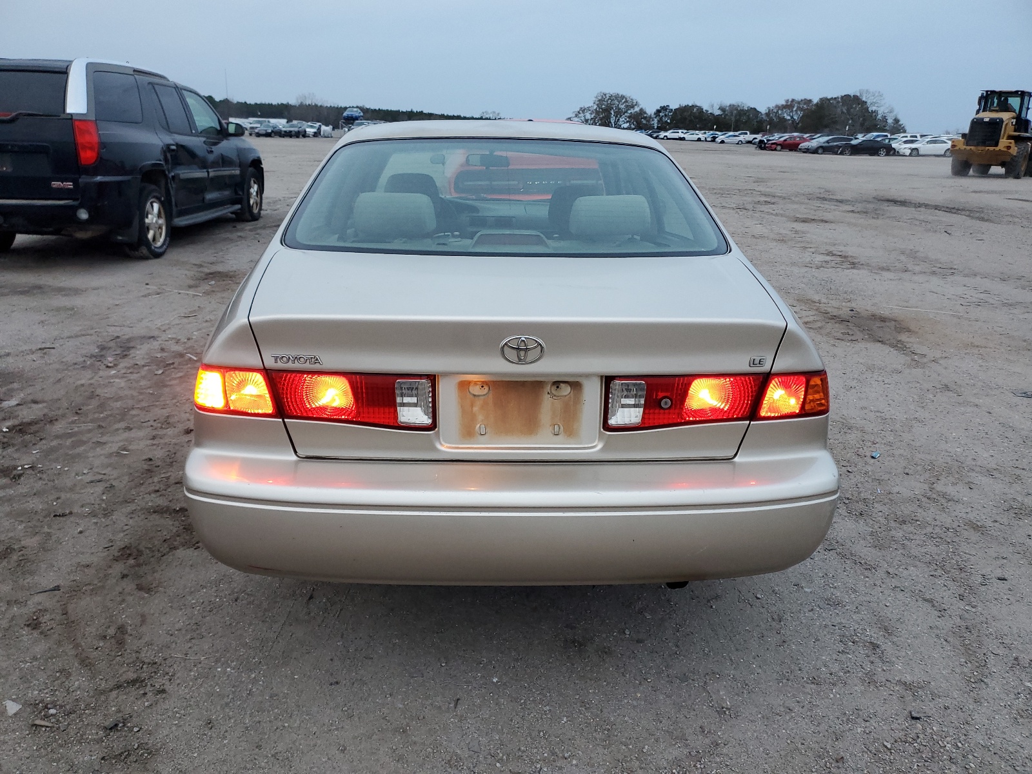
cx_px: 516
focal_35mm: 26
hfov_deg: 67.3
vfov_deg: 53.1
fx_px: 775
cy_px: 387
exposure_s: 1/60.2
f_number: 1.5
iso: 126
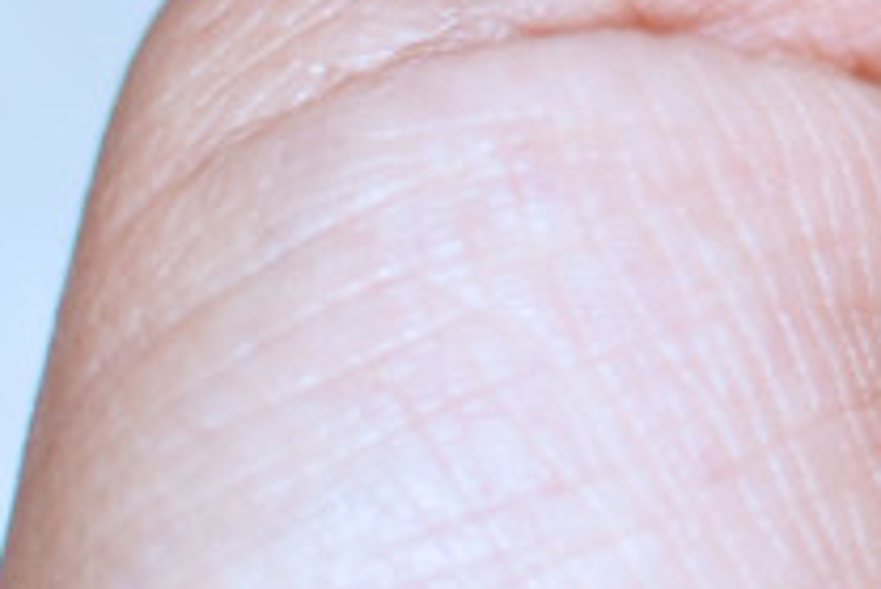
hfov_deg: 5.5
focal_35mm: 363
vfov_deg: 3.8
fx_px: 8901
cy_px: -504
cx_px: 1885
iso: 100
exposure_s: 1/60
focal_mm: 35
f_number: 2.8
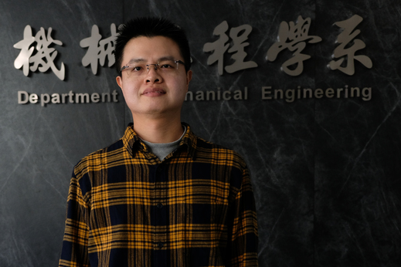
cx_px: 135
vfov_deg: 30.5
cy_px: 112
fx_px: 490
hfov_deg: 43.9
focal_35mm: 44
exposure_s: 1/180
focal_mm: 19.6
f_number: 2.8
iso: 800
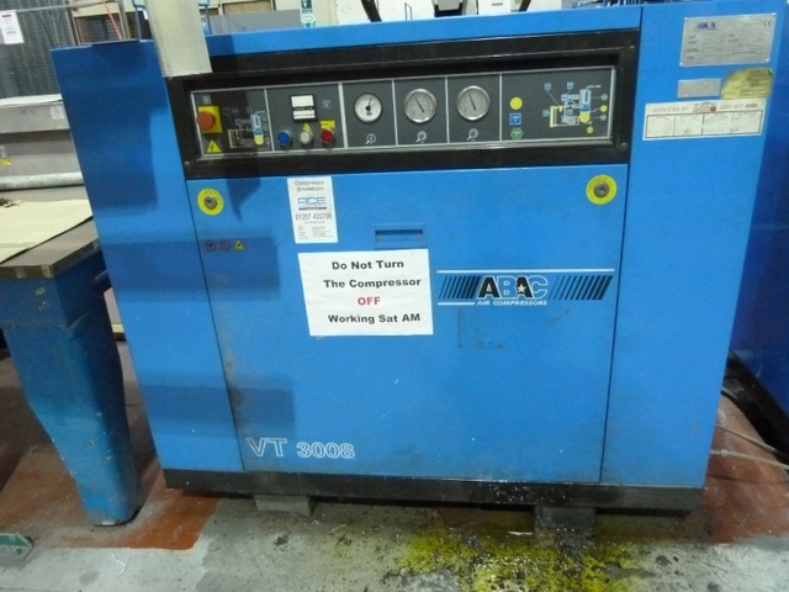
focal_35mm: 25
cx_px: 394
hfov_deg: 69.4
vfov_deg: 54.9
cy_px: 296
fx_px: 570
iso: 800
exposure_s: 1/13
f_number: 3.3
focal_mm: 4.1
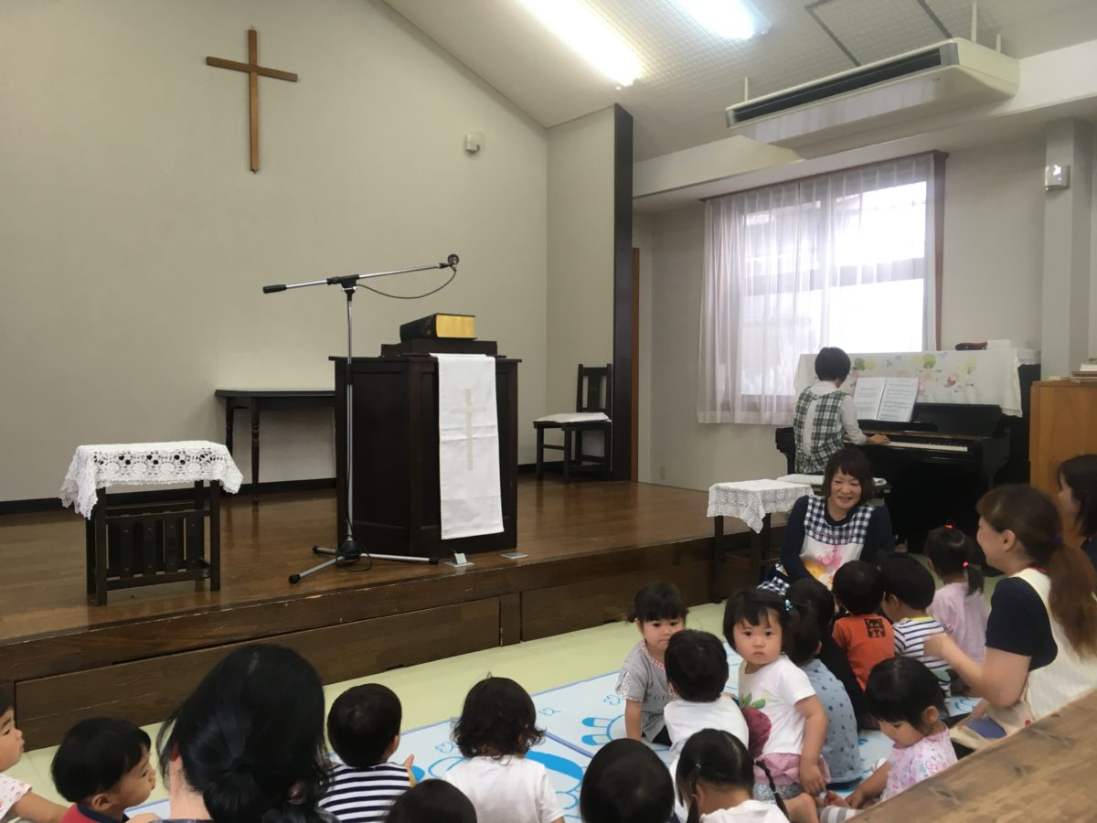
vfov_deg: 48.2
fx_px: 919
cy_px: 412
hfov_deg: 61.7
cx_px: 548
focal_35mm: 29
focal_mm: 4.15
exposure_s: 1/30
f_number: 2.2
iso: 50
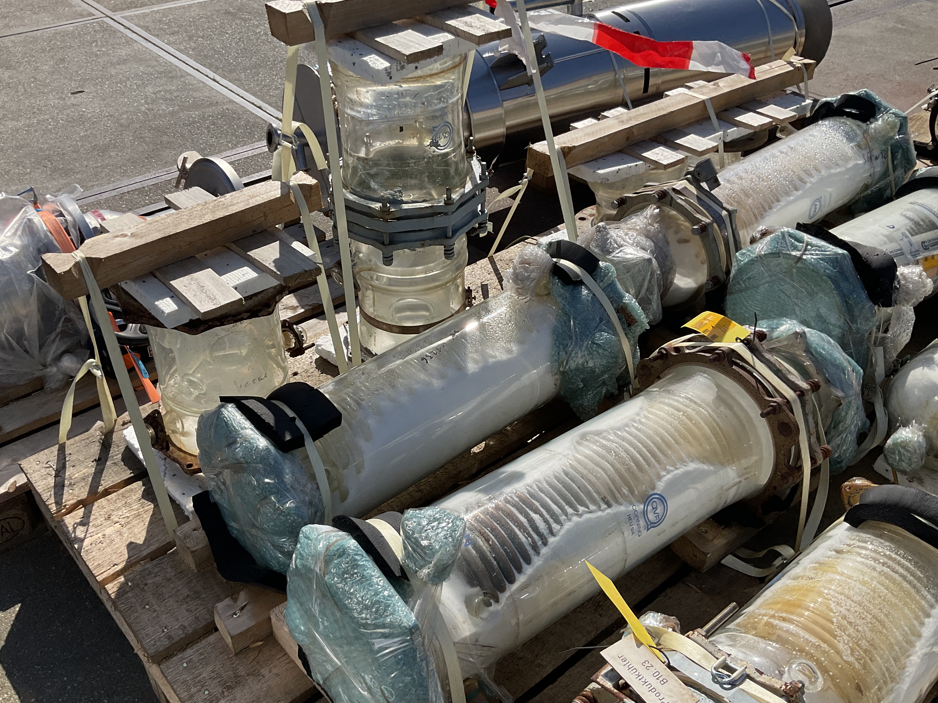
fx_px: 867
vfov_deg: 44.1
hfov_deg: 56.8
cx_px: 443
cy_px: 382
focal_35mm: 32
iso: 25
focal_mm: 3
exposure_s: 1/2667
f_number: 1.8
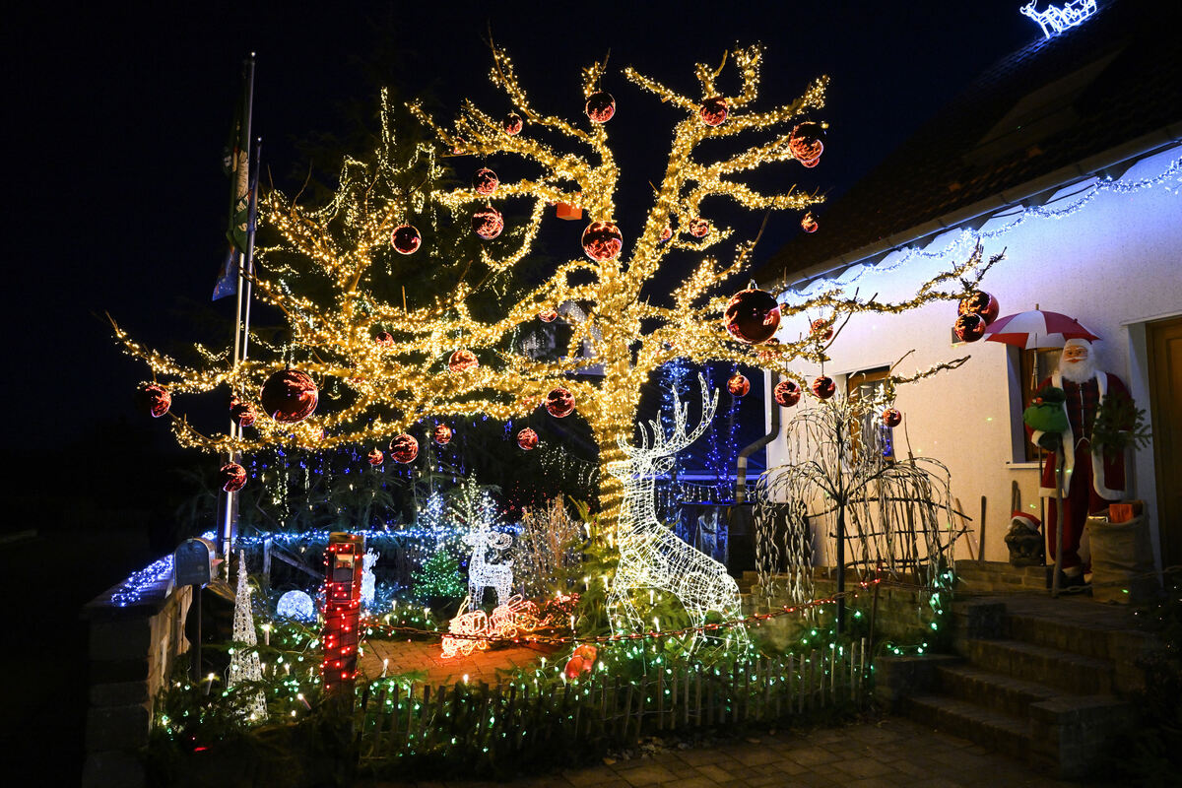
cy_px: 394
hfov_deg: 69.4
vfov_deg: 49.6
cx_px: 591
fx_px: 854
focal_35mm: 26
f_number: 3.5
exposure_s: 1/200
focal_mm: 26
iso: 2000
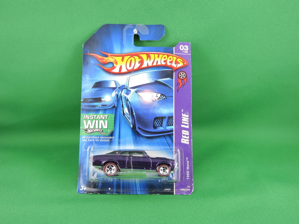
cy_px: 112
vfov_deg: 46.8
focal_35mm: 30
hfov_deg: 60.0
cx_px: 150
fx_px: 259
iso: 140
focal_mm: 5.4
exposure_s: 1/30
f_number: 3.5
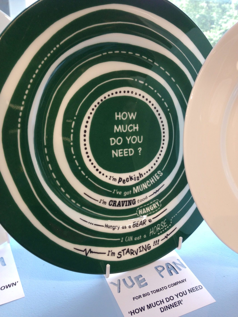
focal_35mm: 33
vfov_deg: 55.3
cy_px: 158
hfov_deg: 43.0
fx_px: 302
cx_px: 119
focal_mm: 4.12
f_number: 2.4
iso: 50
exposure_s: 1/24
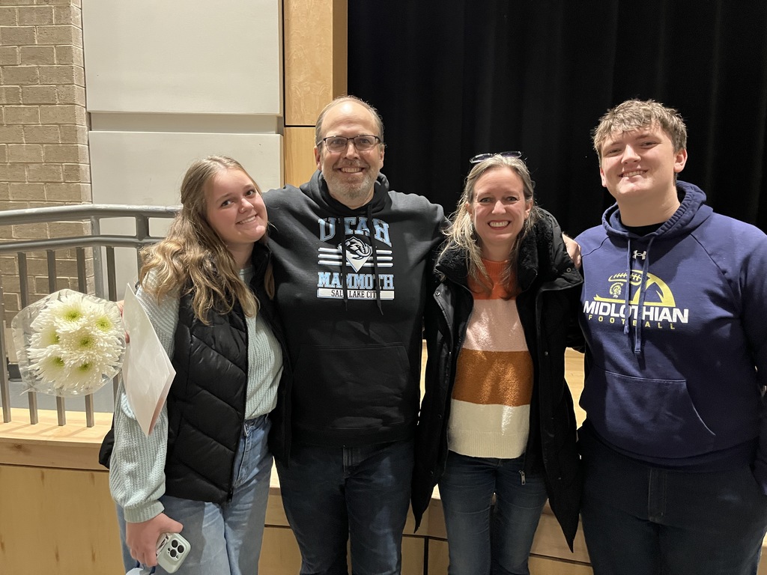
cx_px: 384
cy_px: 288
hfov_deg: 67.3
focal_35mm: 26
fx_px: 576
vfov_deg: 53.1
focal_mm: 5.1
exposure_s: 1/40
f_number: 1.6
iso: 640
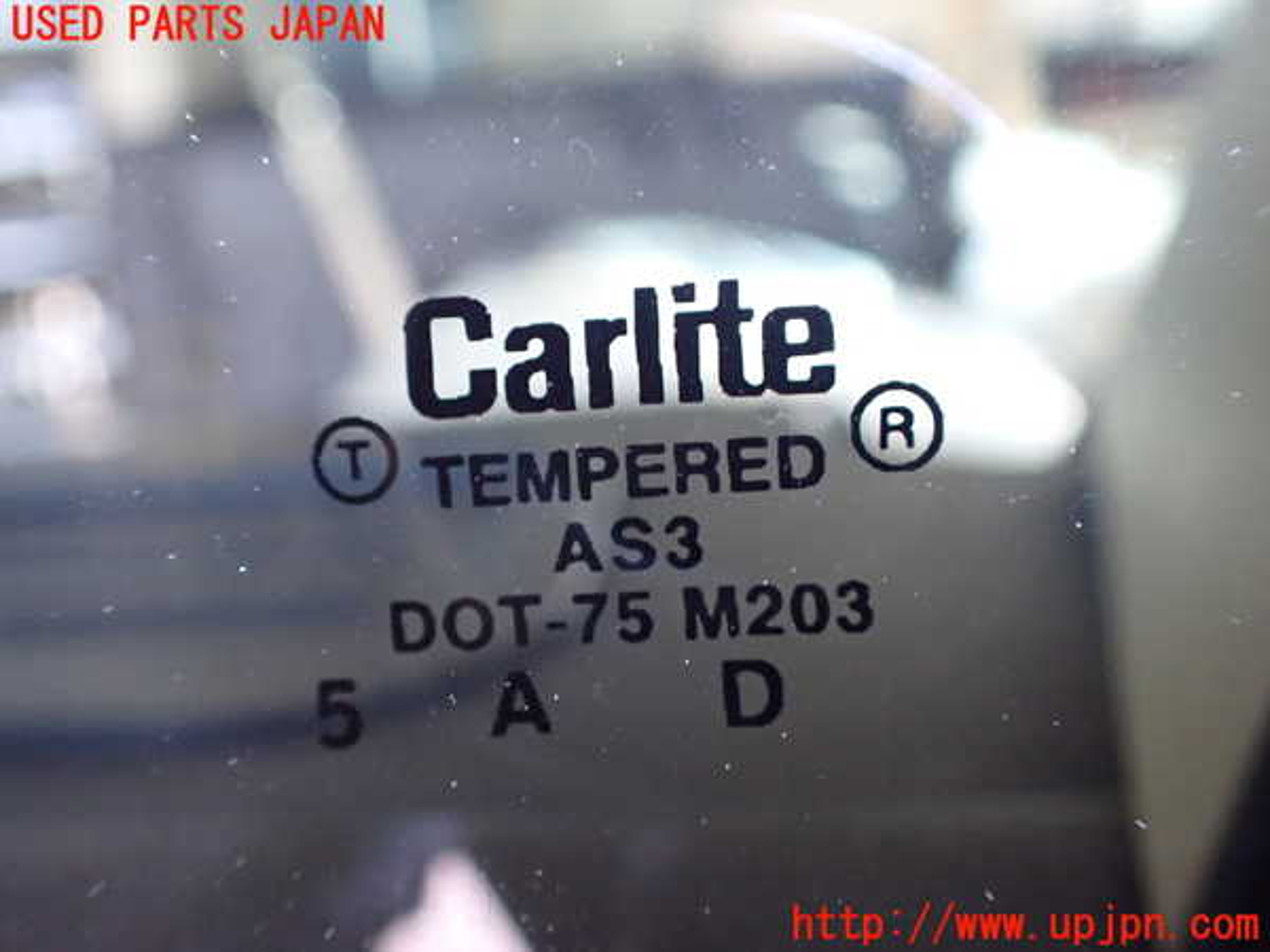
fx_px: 1101
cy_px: 476
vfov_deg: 46.8
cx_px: 635
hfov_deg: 60.0
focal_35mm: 30
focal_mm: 5.4
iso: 800
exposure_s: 1/50
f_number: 2.3
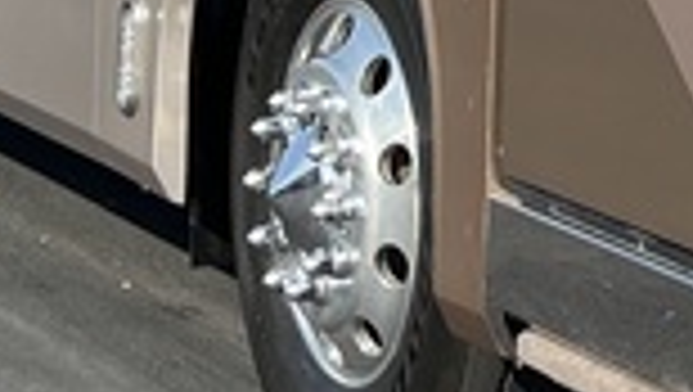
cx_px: 963
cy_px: -563
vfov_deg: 6.3
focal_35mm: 184
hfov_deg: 11.3
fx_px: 3385
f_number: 1.5
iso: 50
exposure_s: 1/2762
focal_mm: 5.7
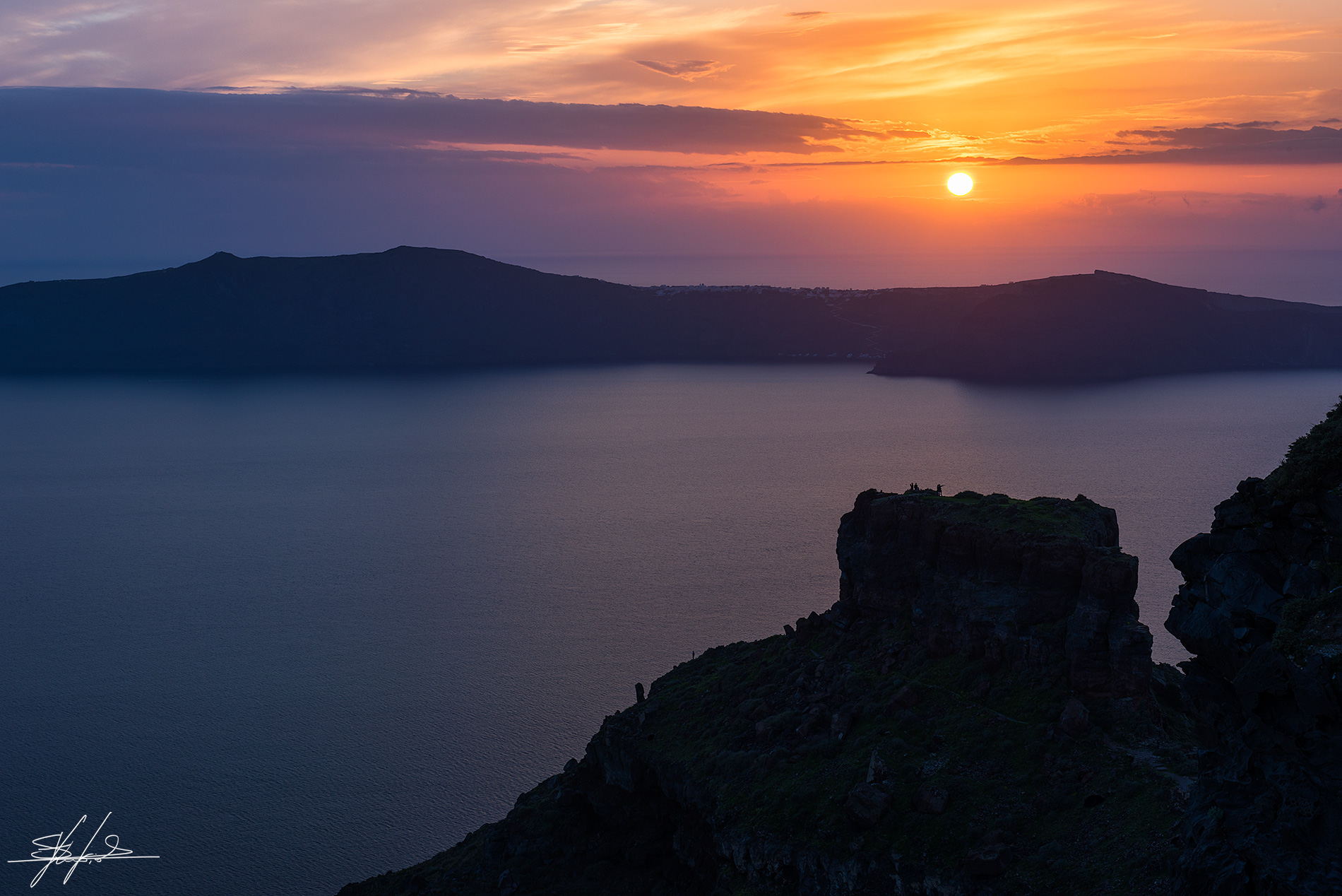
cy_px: 448
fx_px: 2610
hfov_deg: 28.8
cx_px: 671
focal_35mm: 70
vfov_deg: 19.5
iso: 100
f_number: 16
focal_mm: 70
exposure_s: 1/8
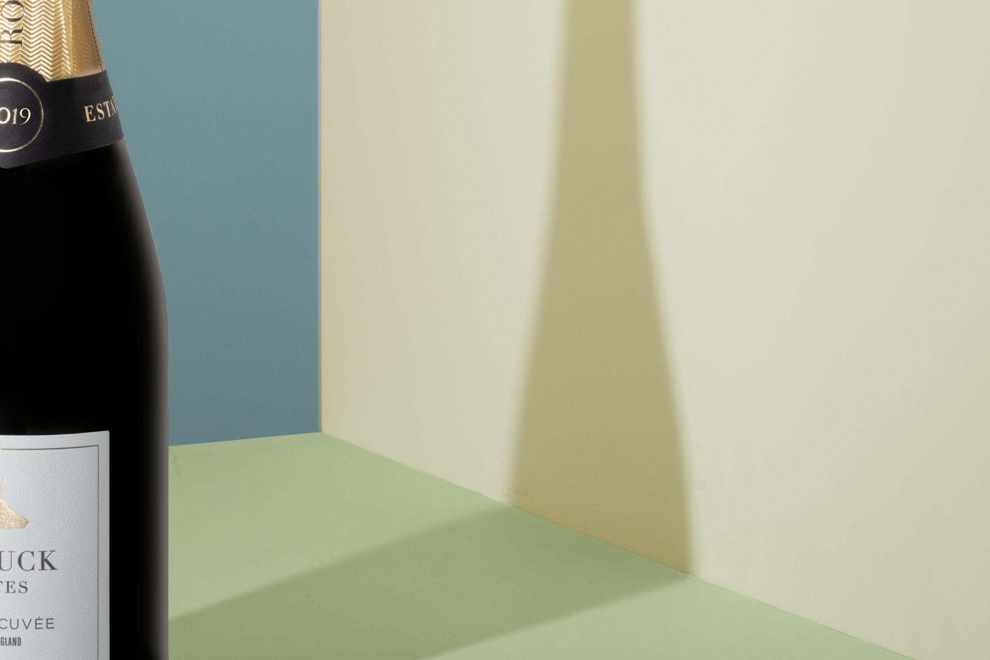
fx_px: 14490
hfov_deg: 3.9
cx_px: 117
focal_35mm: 527
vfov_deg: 2.6
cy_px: 226
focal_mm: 230
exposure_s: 1/200
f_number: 16
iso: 250
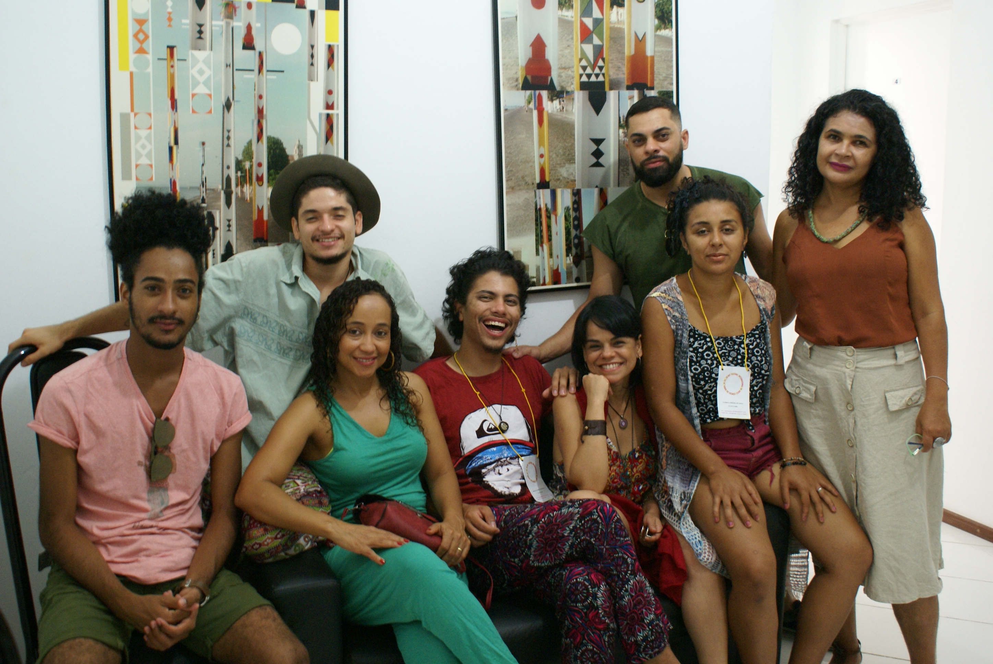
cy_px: 332
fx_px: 994
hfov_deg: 53.1
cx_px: 496
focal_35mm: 36
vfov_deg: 36.9
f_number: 4.5
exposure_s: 1/10
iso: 400
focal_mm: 24
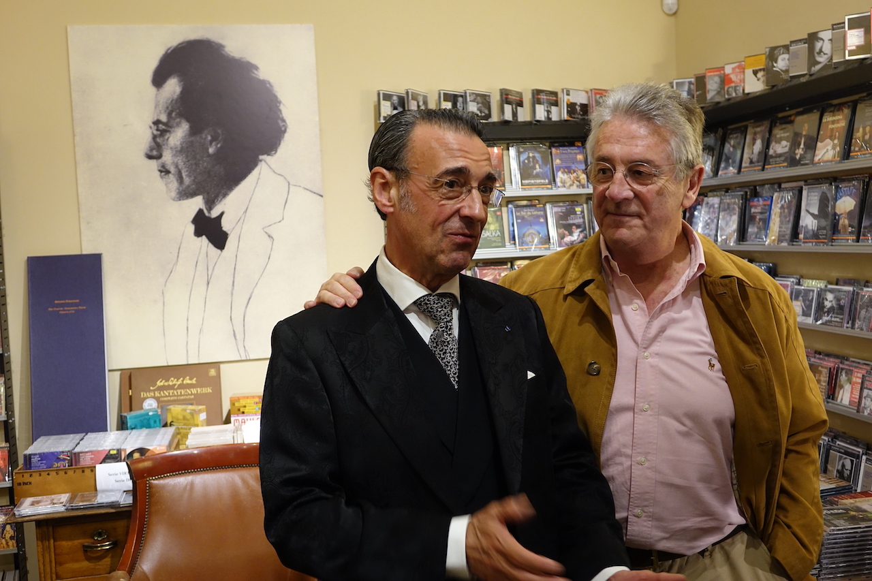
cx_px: 436
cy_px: 290
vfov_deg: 35.0
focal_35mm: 38
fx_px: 920
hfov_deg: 50.7
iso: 800
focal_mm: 13.94
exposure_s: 1/25
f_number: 2.8
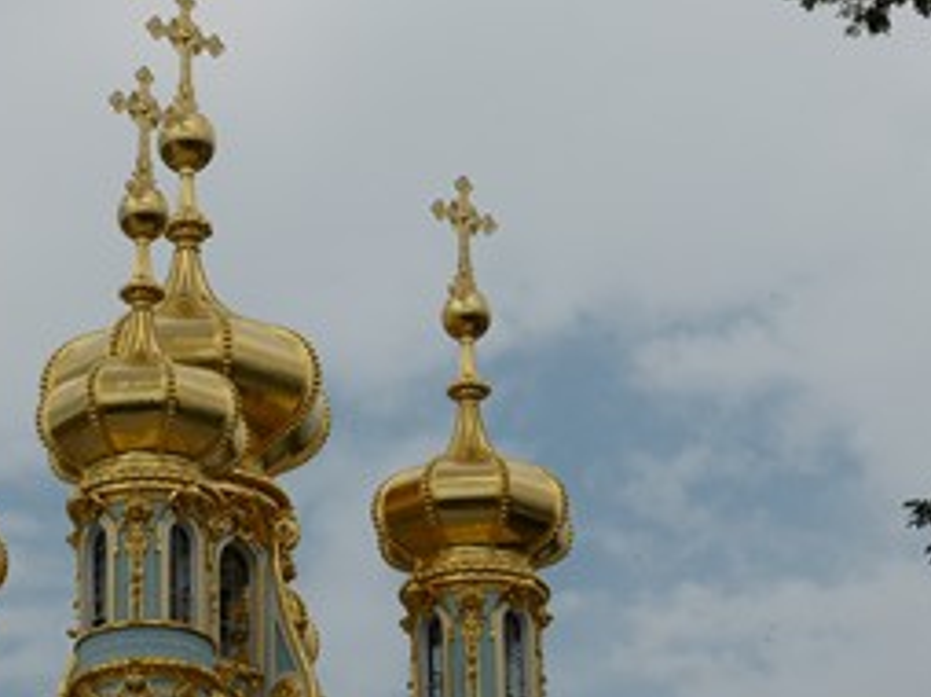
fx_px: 4702
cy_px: 429
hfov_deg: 11.3
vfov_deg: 8.5
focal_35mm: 175
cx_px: 213
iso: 100
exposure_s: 1/1300
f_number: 5.3
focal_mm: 18.2
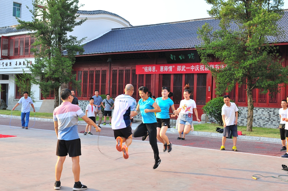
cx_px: 144
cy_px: 96
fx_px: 372
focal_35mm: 46
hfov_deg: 42.4
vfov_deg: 28.9
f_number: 5.6
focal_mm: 31
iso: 200
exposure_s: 1/125
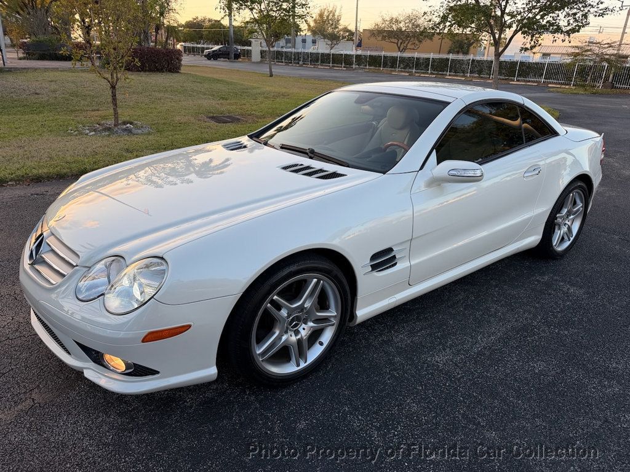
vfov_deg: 56.8
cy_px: 236
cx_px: 315
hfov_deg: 71.6
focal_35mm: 24
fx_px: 437
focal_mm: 6.76
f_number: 1.78
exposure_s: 1/607
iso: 80
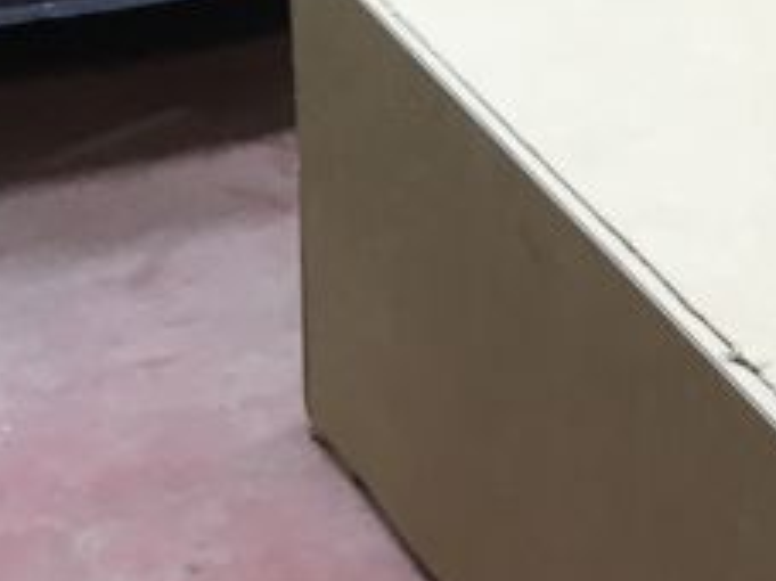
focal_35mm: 129
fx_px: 2890
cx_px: 1696
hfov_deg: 12.7
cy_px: 598
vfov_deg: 11.4
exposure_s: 1/33
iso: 64
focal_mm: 4.15
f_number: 2.2
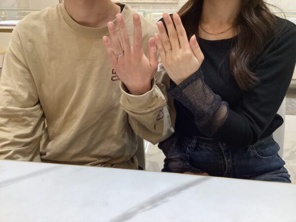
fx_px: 265
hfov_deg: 58.4
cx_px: 148
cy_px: 111
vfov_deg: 45.4
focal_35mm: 31
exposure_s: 1/120
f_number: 2.4
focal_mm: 3.3
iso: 50
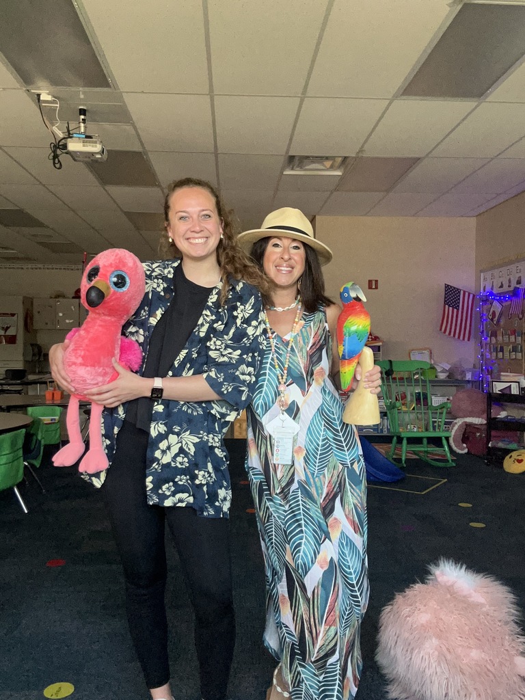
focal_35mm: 30
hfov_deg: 46.8
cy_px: 350
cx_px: 262
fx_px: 607
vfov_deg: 60.0
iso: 200
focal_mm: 2.69
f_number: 1.9
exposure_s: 1/60
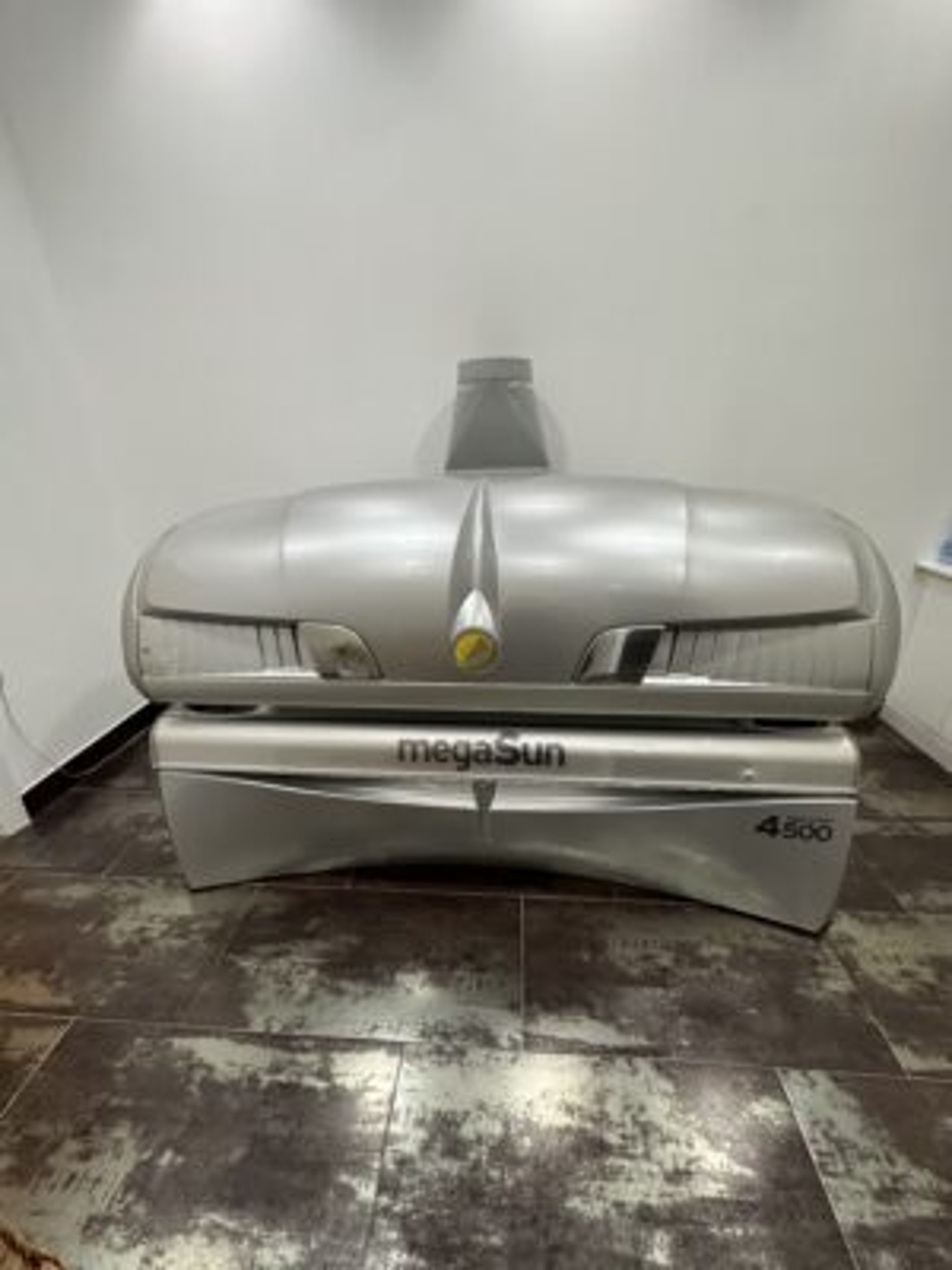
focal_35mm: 14
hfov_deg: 85.7
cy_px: 635
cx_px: 476
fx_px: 513
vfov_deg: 102.1
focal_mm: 2.22
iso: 160
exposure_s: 1/100
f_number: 2.2
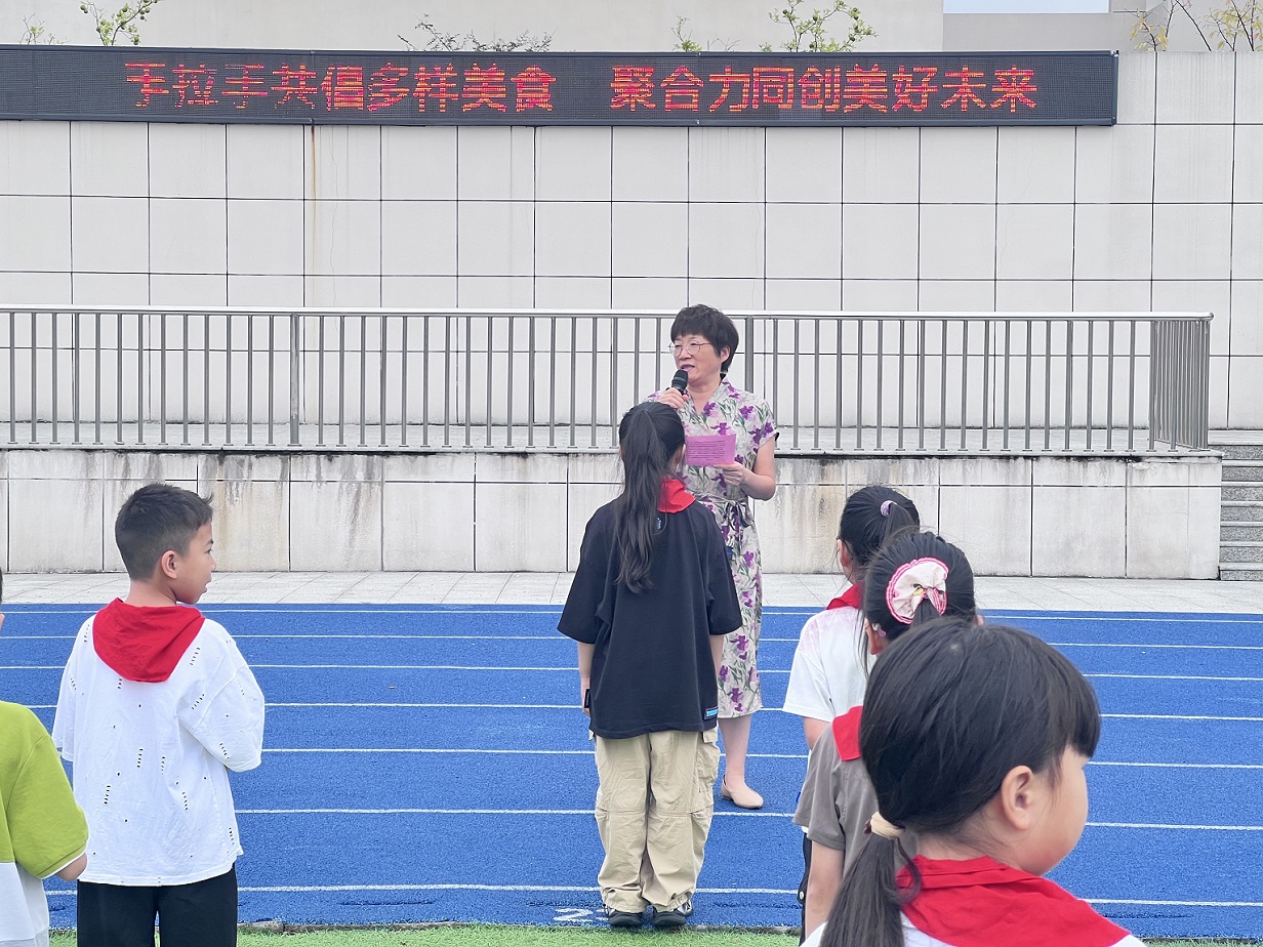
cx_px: 632
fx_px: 2809
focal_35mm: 77
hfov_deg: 25.3
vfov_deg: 19.1
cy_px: 474
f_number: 2.8
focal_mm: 9
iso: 32
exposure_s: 1/99
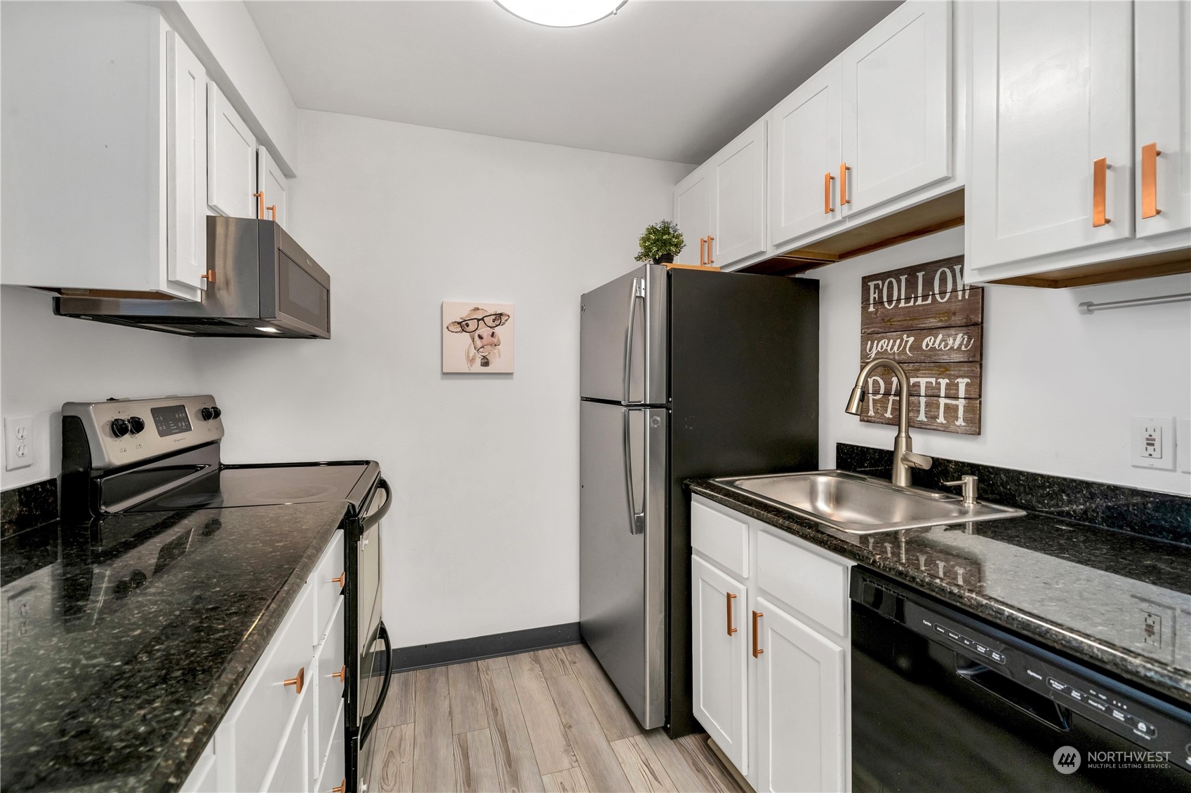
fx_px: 496
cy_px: 396
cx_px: 596
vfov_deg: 77.3
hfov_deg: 100.4
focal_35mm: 15
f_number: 6.7
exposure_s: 1/10
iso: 1000
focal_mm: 15
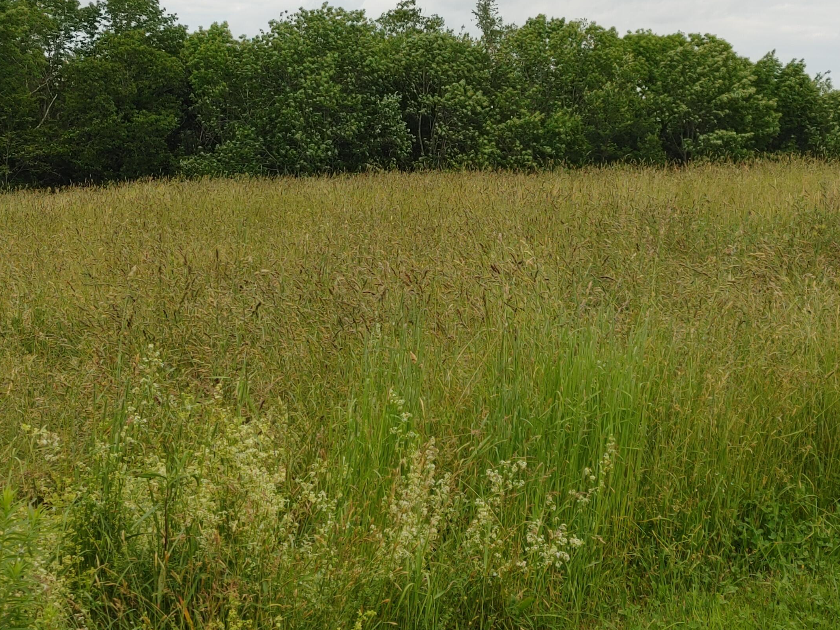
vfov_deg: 23.5
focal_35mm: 62
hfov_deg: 31.2
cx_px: 458
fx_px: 1505
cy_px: 206
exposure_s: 1/1389
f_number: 1.8
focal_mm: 5.58
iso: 50
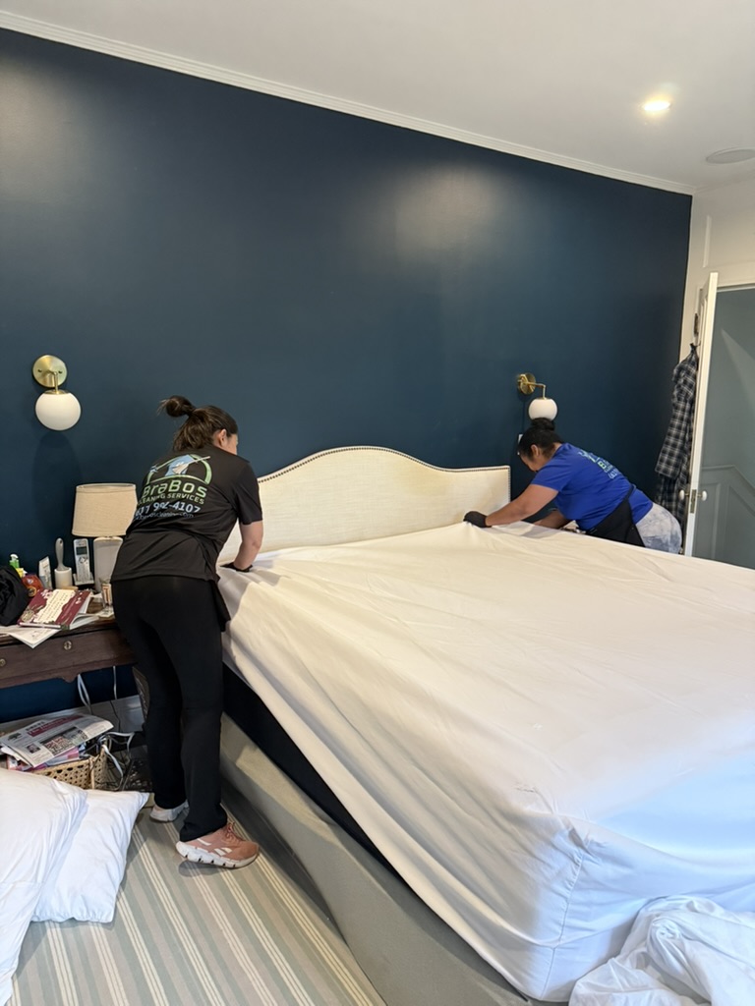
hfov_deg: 56.8
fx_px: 698
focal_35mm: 24
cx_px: 378
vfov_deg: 71.6
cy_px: 503
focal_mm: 6.76
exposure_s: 1/60
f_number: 1.78
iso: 400
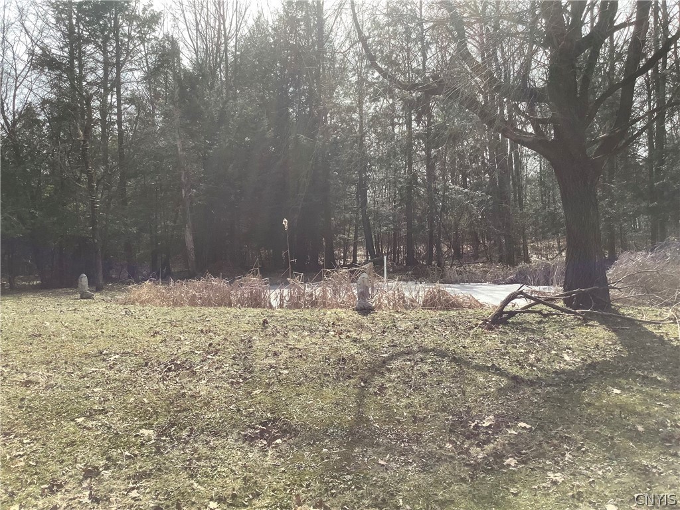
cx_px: 340
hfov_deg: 58.4
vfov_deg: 45.4
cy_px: 255
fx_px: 609
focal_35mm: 31
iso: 25
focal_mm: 3.3
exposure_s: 1/823
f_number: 2.4
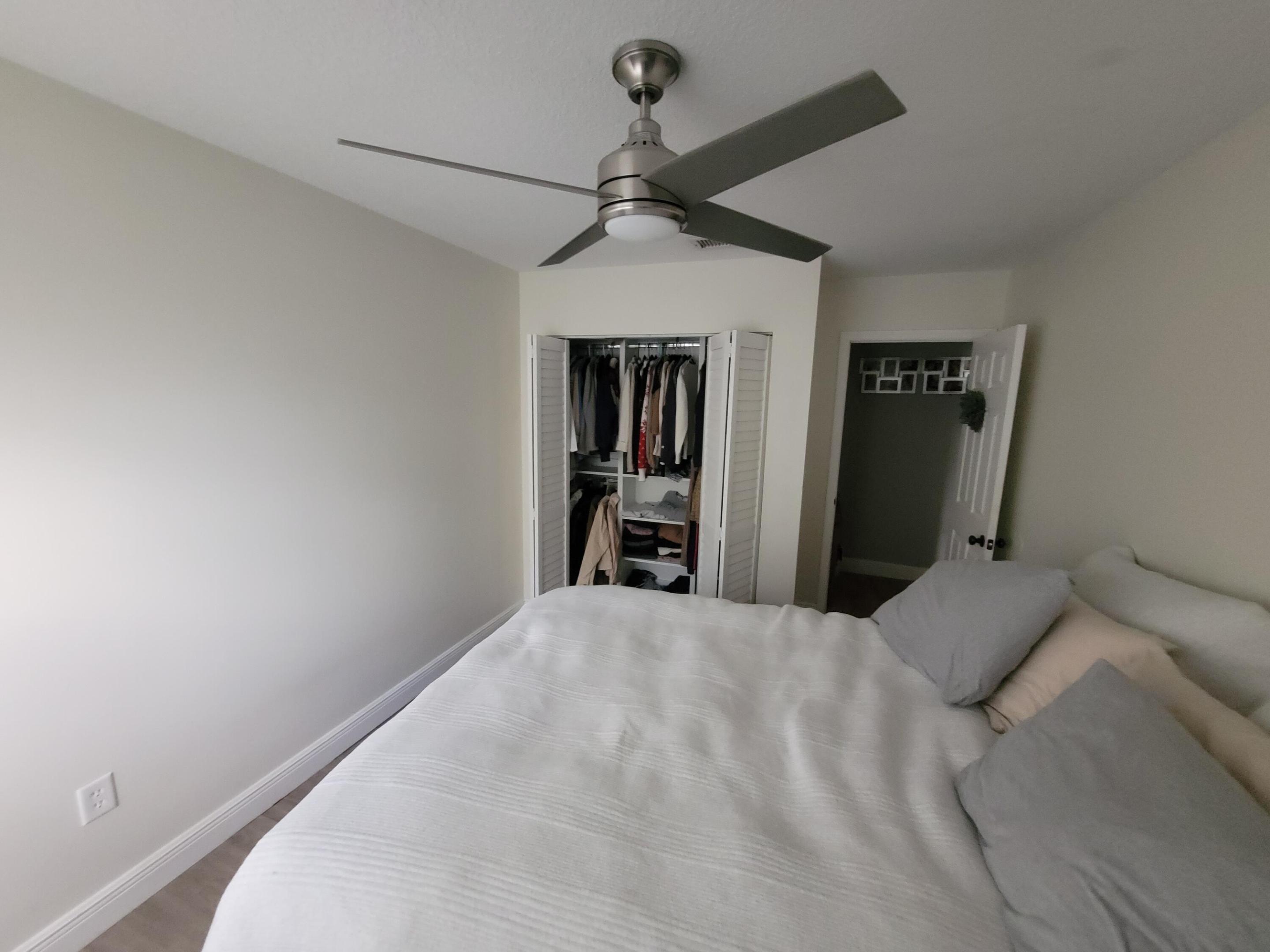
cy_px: 476
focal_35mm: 13
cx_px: 635
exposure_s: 1/24
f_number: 2.2
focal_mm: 1.74
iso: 640
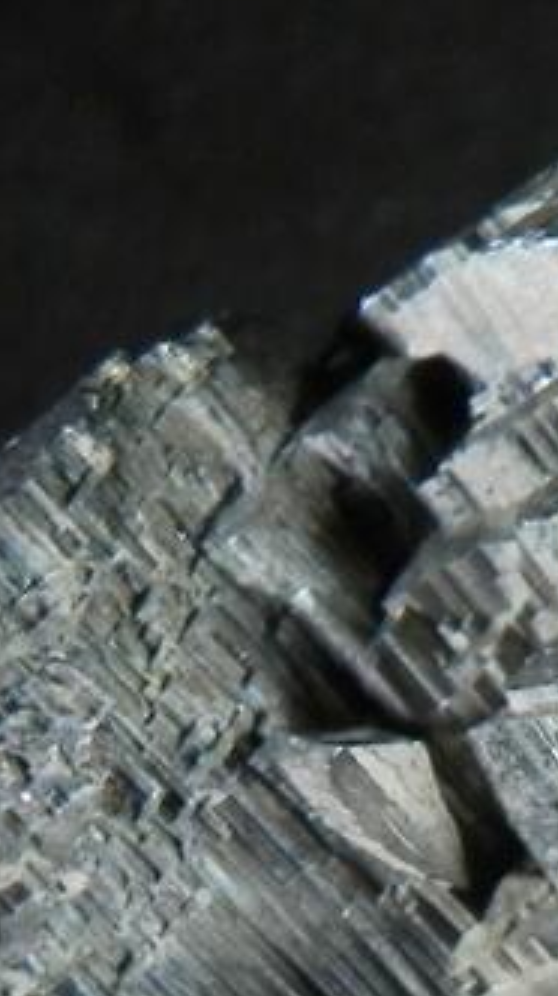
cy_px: 1308
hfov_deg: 6.2
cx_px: 1080
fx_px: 4987
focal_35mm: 189
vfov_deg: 11.1
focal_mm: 8.2
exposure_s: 1/156
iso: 160
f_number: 3.2
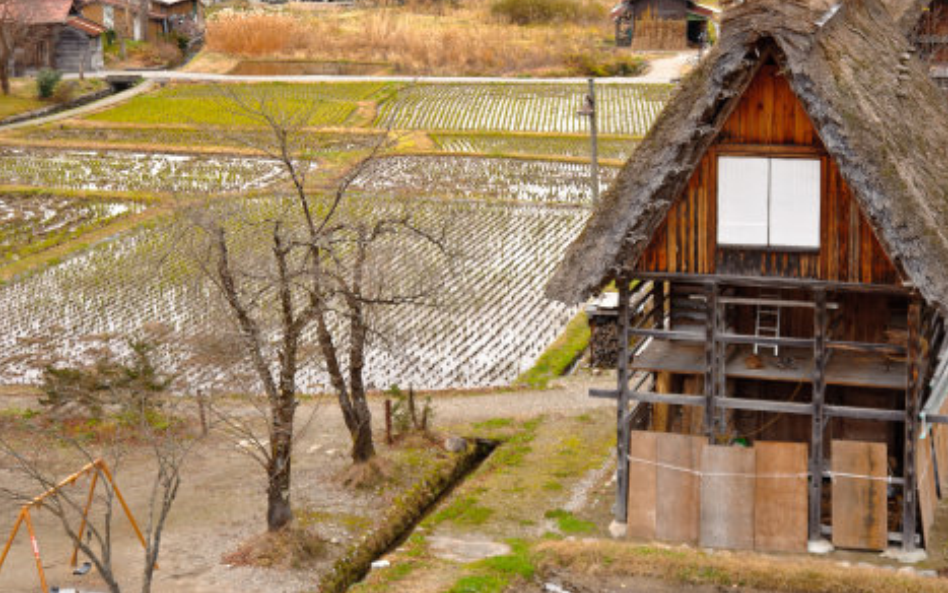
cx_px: 505
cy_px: 186
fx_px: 2067
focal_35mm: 80
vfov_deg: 16.3
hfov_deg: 25.8
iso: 200
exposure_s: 1/100
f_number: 4
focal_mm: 60
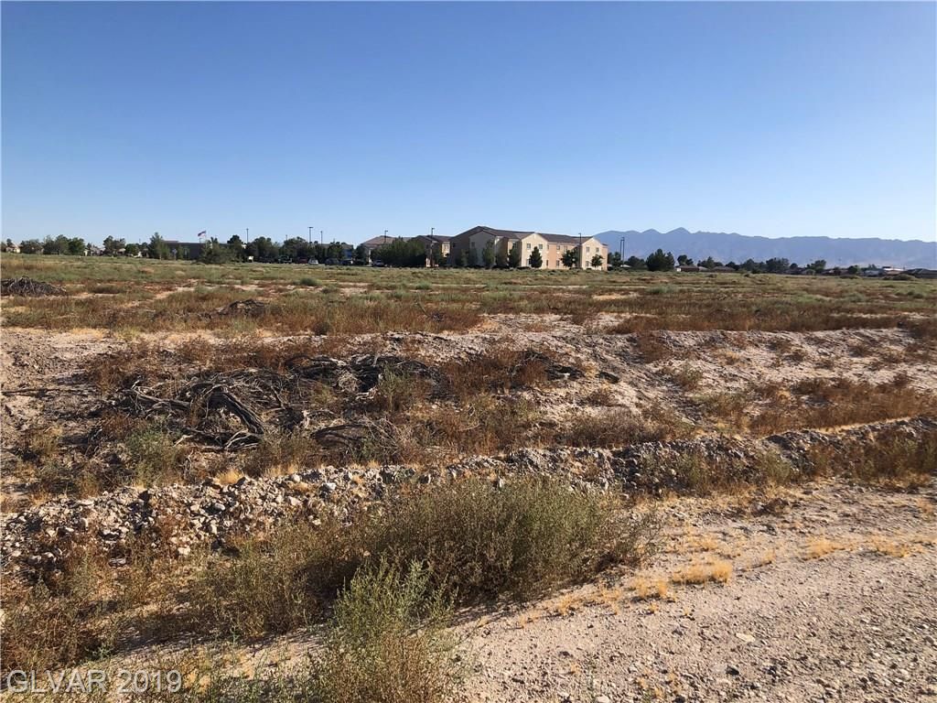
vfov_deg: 49.7
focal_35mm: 28
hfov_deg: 63.4
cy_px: 352
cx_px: 468
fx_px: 758
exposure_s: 1/2183
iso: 20
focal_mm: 3.99
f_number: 1.8
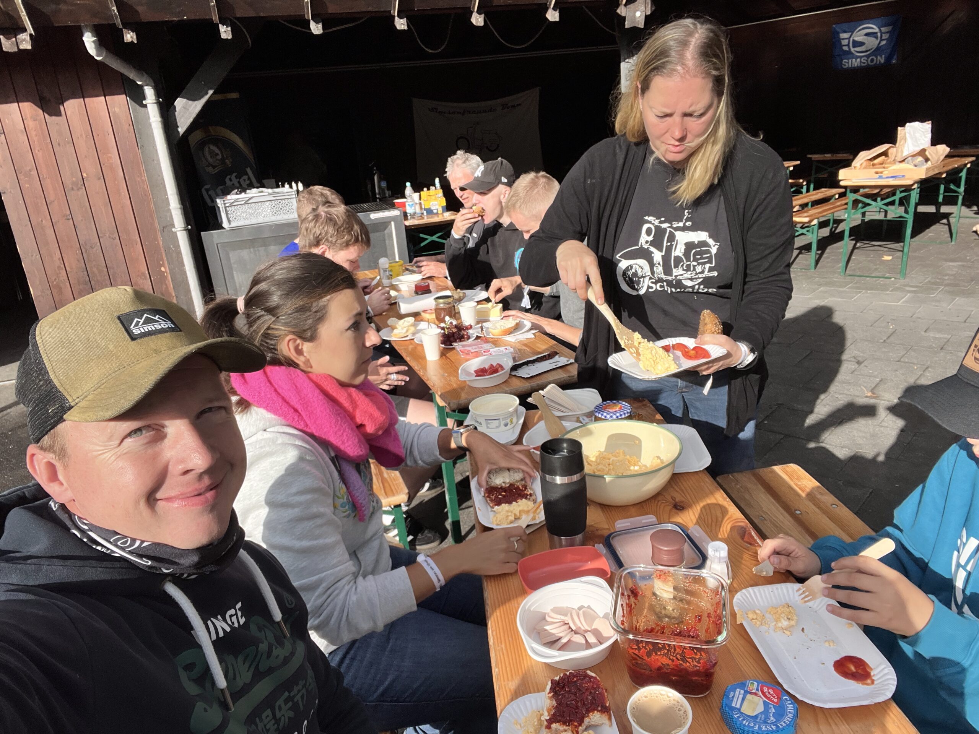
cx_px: 490
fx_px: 650
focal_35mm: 23
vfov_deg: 58.9
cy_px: 367
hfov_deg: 73.9
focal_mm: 2.71
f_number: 2.2
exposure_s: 1/1080
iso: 32
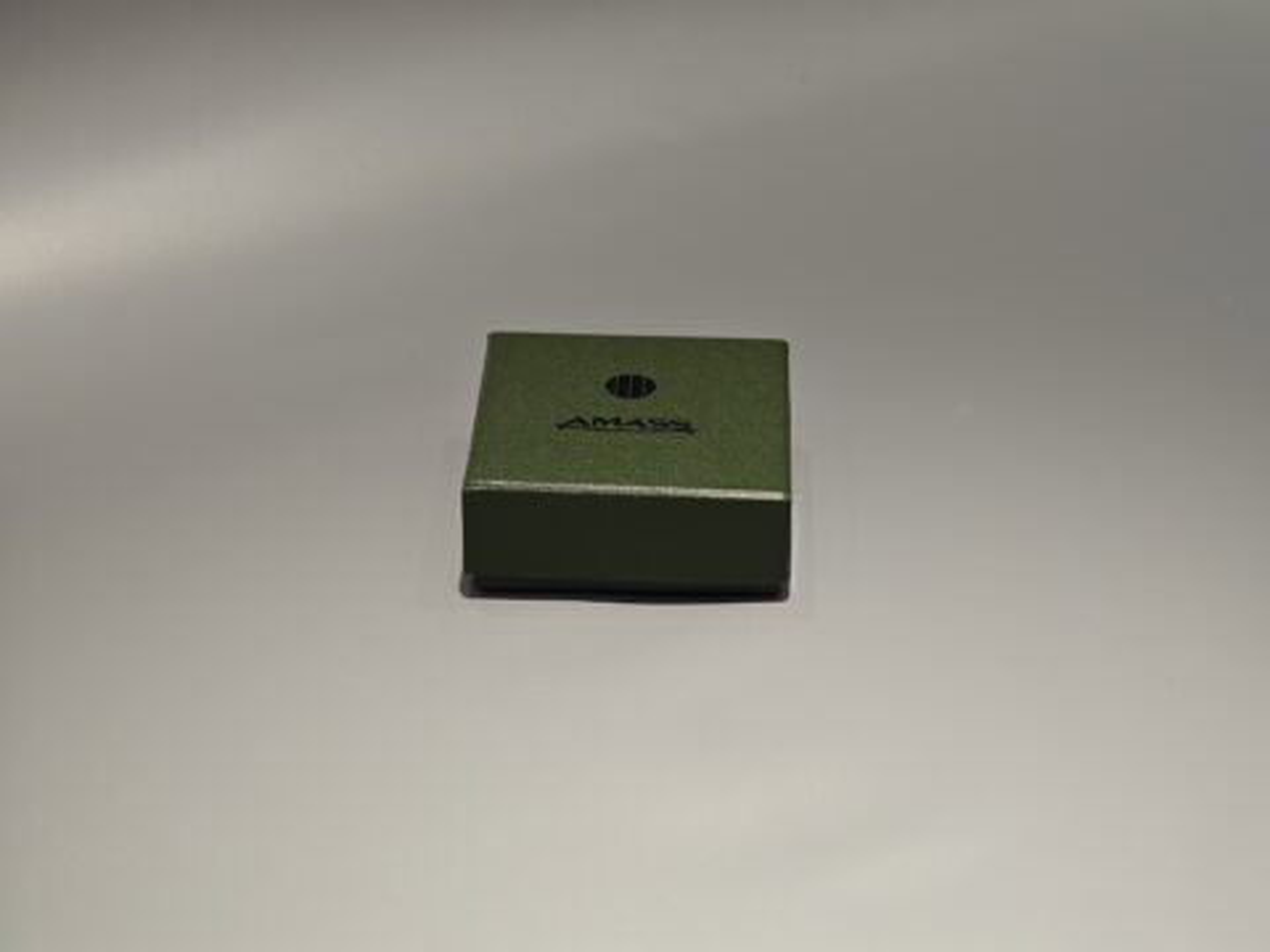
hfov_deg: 26.0
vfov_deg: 19.6
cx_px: 635
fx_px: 2752
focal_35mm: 75
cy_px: 476
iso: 125
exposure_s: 1/100
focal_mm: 10.1
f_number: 2
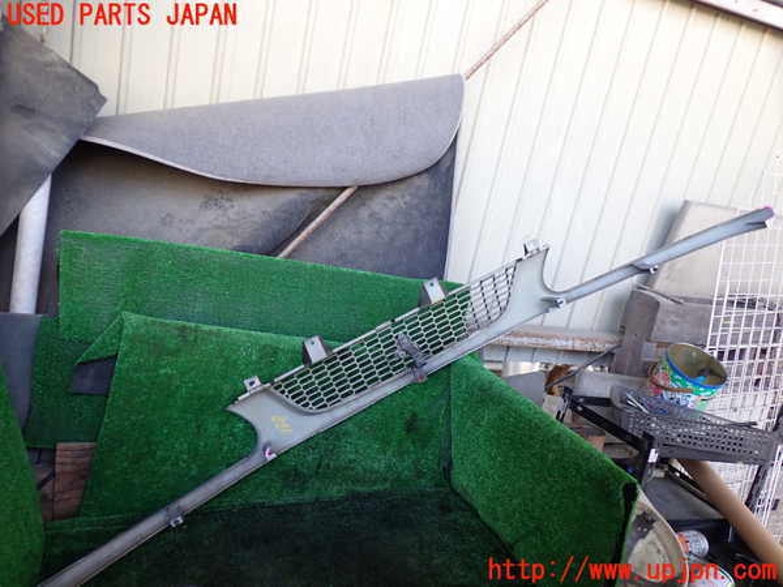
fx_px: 679
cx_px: 392
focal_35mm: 30
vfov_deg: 46.8
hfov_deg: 60.0
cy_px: 294
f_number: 2.3
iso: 160
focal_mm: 5.4
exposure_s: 1/60
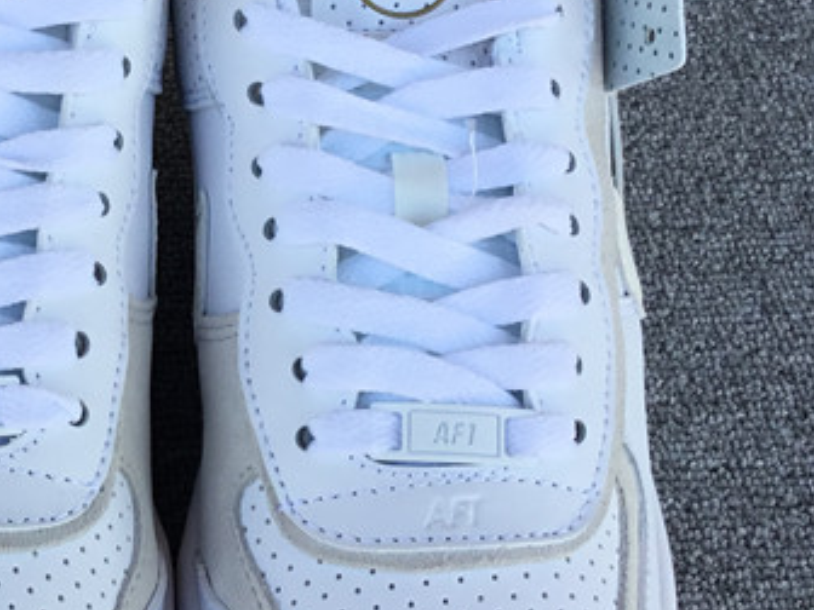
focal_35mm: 83
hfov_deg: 23.1
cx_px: 128
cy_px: 277
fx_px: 1952
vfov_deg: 17.8
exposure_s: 1/190
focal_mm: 3.3
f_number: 2.4
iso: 25
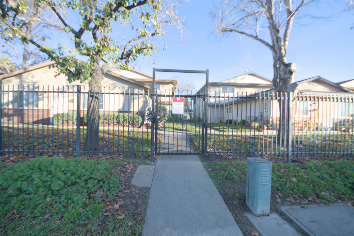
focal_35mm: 12
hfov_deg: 112.6
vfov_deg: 89.9
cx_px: 177
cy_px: 118
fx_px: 118
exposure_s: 1/250
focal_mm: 8.5
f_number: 5.6
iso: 200
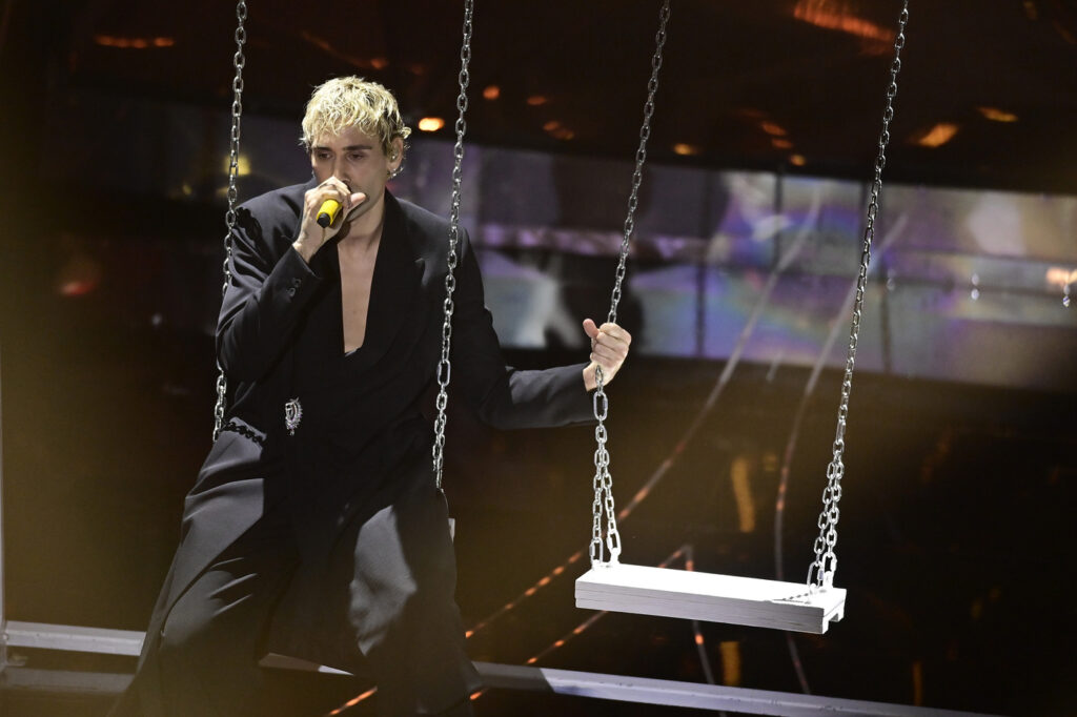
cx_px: 538
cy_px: 358
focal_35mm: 300
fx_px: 8972
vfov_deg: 4.6
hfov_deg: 6.9
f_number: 2.8
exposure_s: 1/640
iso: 4000
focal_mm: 300
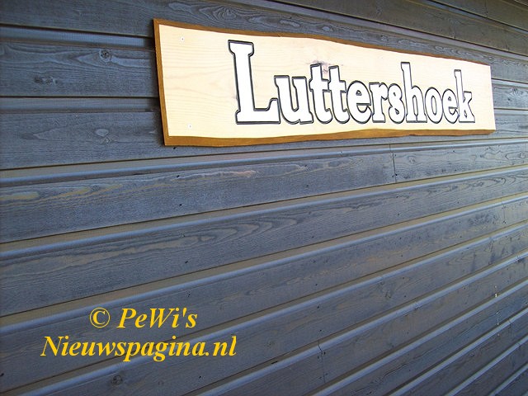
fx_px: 549
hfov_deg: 51.4
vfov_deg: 39.7
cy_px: 198
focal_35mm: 36
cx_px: 264
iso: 80
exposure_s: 1/84
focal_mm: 6
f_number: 2.7
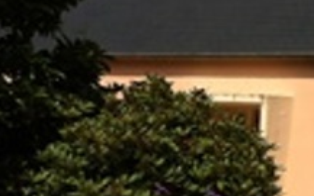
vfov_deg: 9.4
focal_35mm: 137
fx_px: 1172
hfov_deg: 14.0
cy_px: -49
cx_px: 506
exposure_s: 1/2155
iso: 80
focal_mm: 3.85
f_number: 2.8
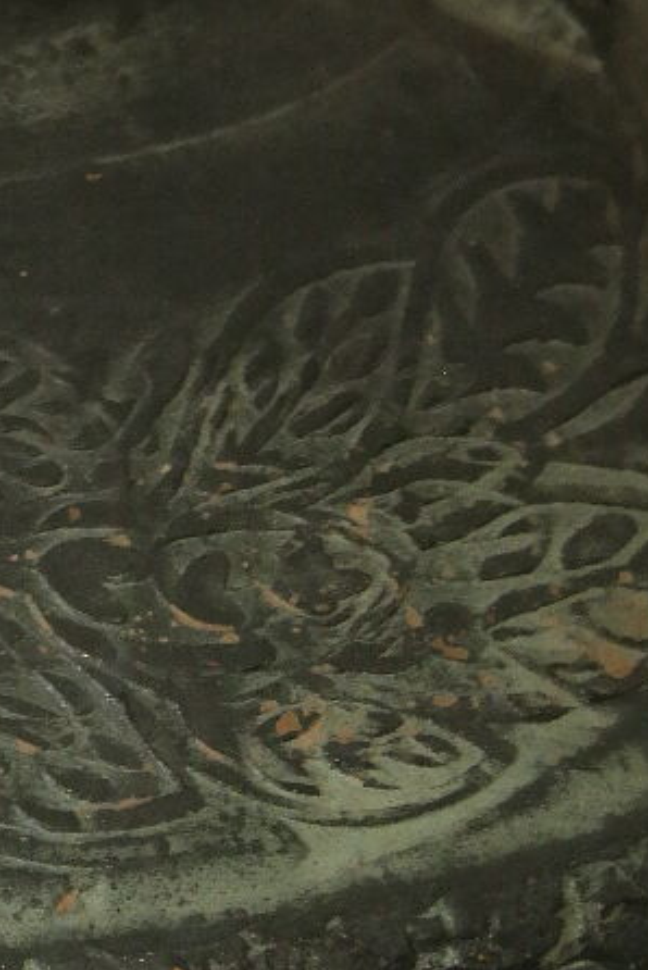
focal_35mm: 298
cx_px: -298
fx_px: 8033
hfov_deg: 4.6
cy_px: -785
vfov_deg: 6.7
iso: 1600
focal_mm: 50
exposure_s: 1/30
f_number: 6.3
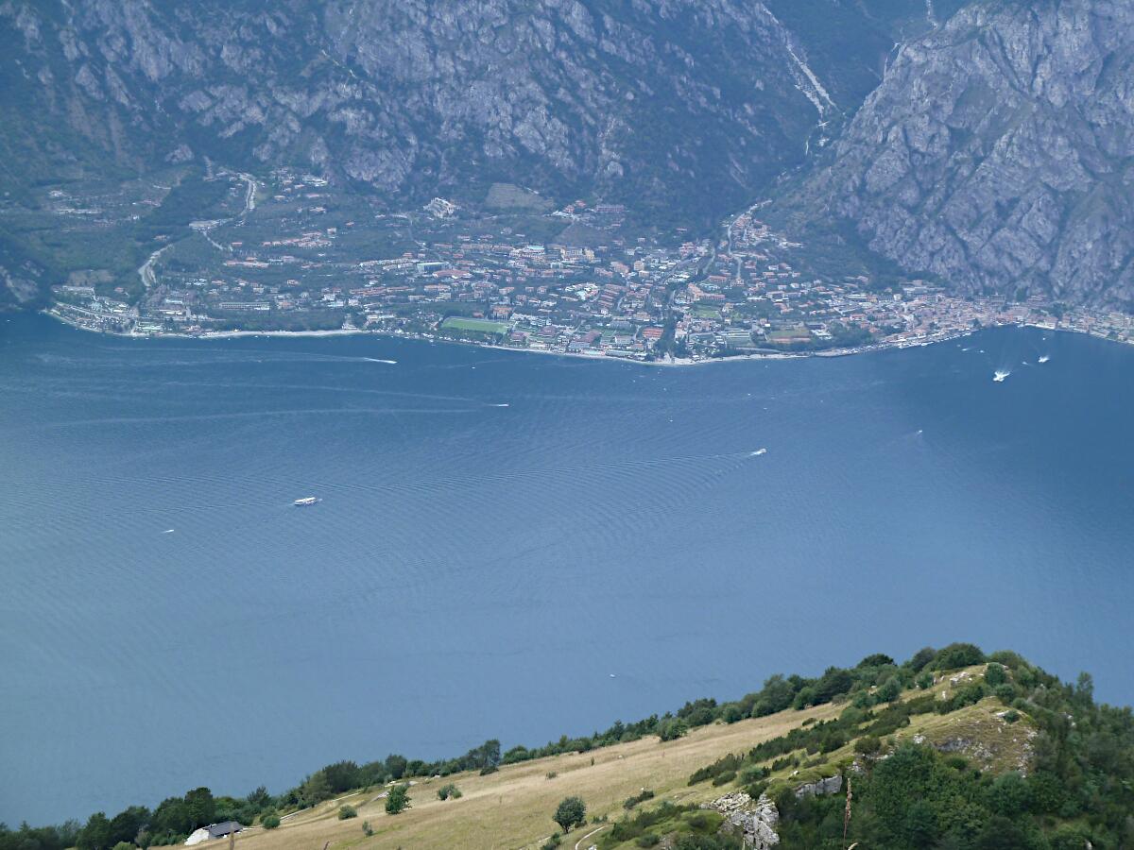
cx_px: 567
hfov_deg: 18.9
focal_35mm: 104
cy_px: 425
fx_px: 3407
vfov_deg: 14.2
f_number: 4.3
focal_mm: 17
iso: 80
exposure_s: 1/320
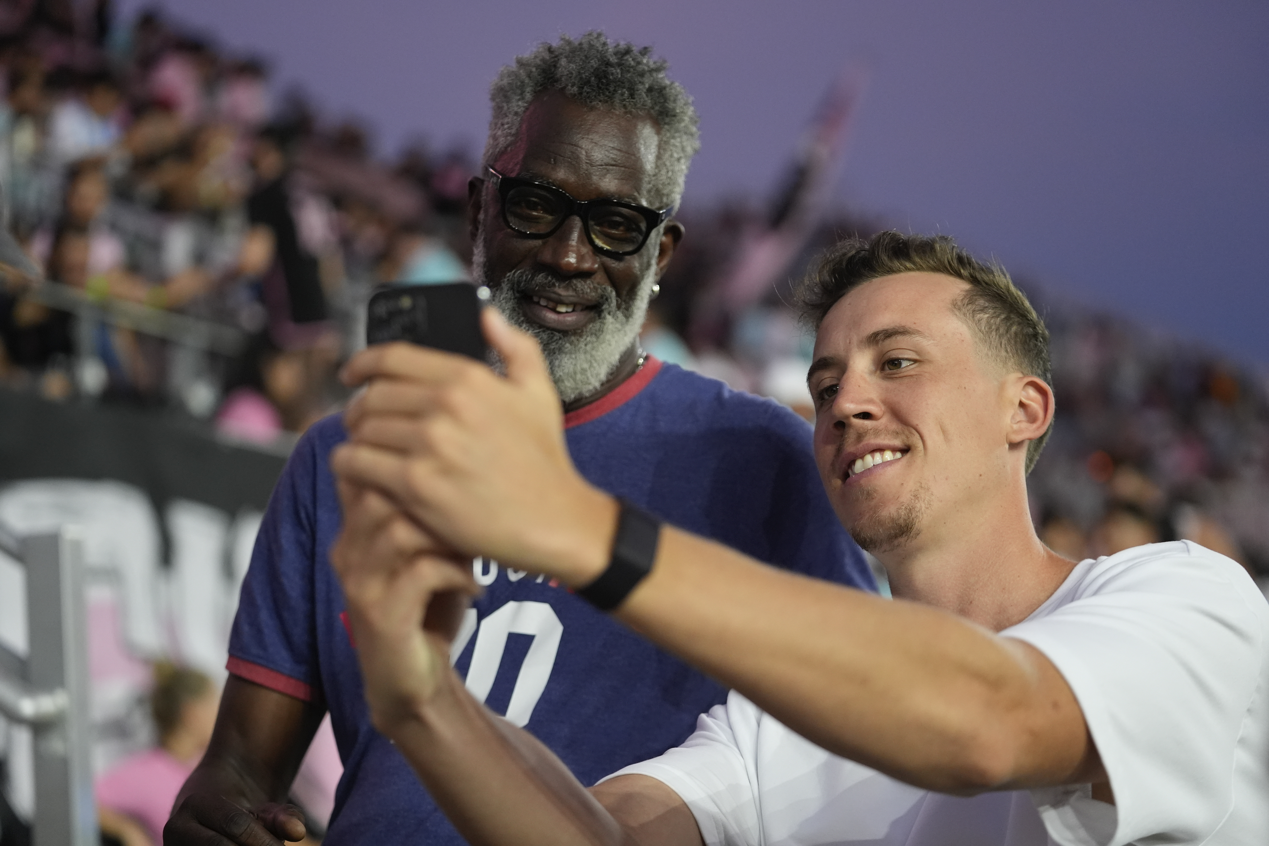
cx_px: 634
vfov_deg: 16.7
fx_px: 2890
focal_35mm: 82
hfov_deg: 24.8
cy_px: 423
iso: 3200
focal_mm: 82
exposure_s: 1/1000
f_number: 2.8
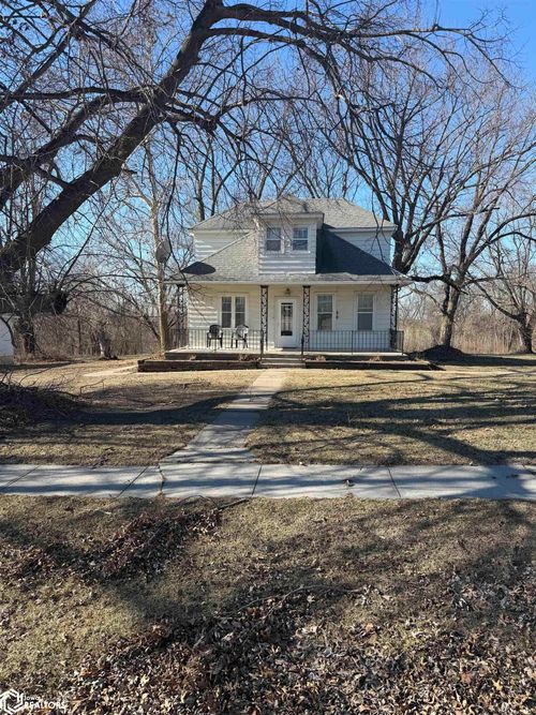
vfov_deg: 71.6
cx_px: 268
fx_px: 496
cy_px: 358
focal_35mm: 24
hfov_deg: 56.8
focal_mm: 6.76
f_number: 1.78
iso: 80
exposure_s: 1/1727
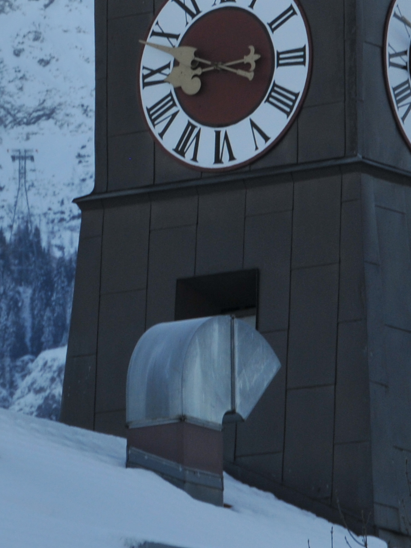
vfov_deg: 3.6
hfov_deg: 2.7
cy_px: -27
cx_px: 2
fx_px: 8652
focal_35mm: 547
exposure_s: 1/250
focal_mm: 105
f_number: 8
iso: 200
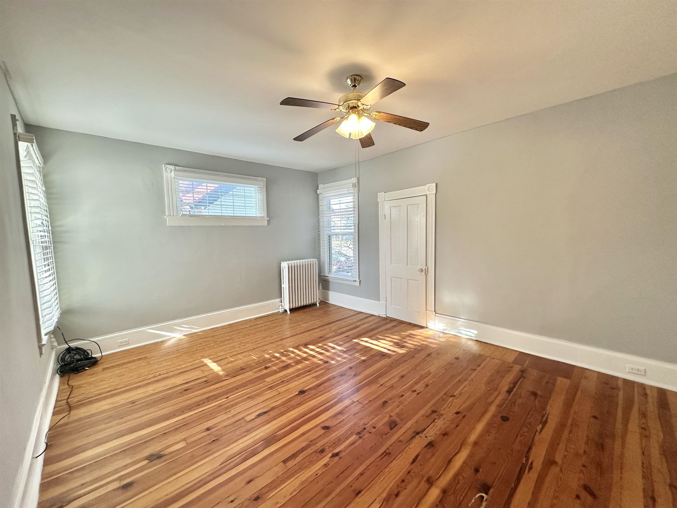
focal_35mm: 14
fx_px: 274
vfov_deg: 85.7
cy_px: 254
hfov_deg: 102.1
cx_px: 338
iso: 160
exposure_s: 1/120
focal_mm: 2.22
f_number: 2.2
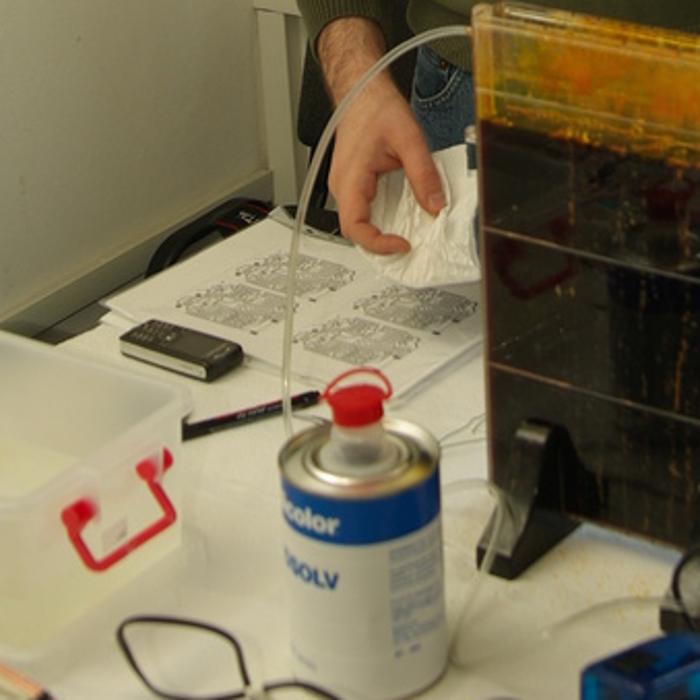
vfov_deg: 16.1
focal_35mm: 102
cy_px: -233
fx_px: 2334
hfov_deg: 17.0
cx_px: 411
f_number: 4
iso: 100
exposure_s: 1/50
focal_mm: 28
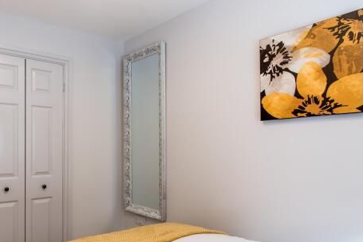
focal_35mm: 27
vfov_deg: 47.7
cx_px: 108
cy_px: 148
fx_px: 272
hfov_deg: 64.7
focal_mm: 12
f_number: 10
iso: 100
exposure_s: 1/1.67
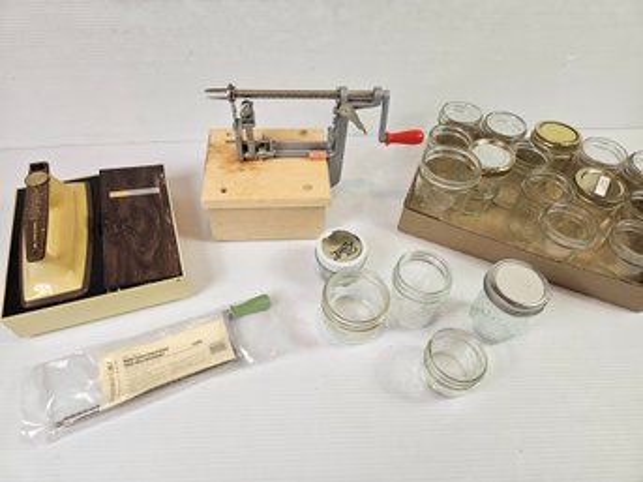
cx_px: 322
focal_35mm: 23
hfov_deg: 73.9
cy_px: 241
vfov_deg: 58.8
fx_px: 427
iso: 100
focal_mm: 5.4
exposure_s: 1/120
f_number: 1.8
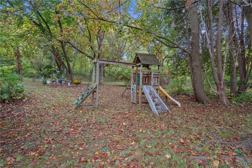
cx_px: 126
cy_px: 84
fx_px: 133
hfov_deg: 86.9
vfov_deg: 64.6
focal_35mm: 19
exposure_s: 1/8
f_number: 9
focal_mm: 19
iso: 200
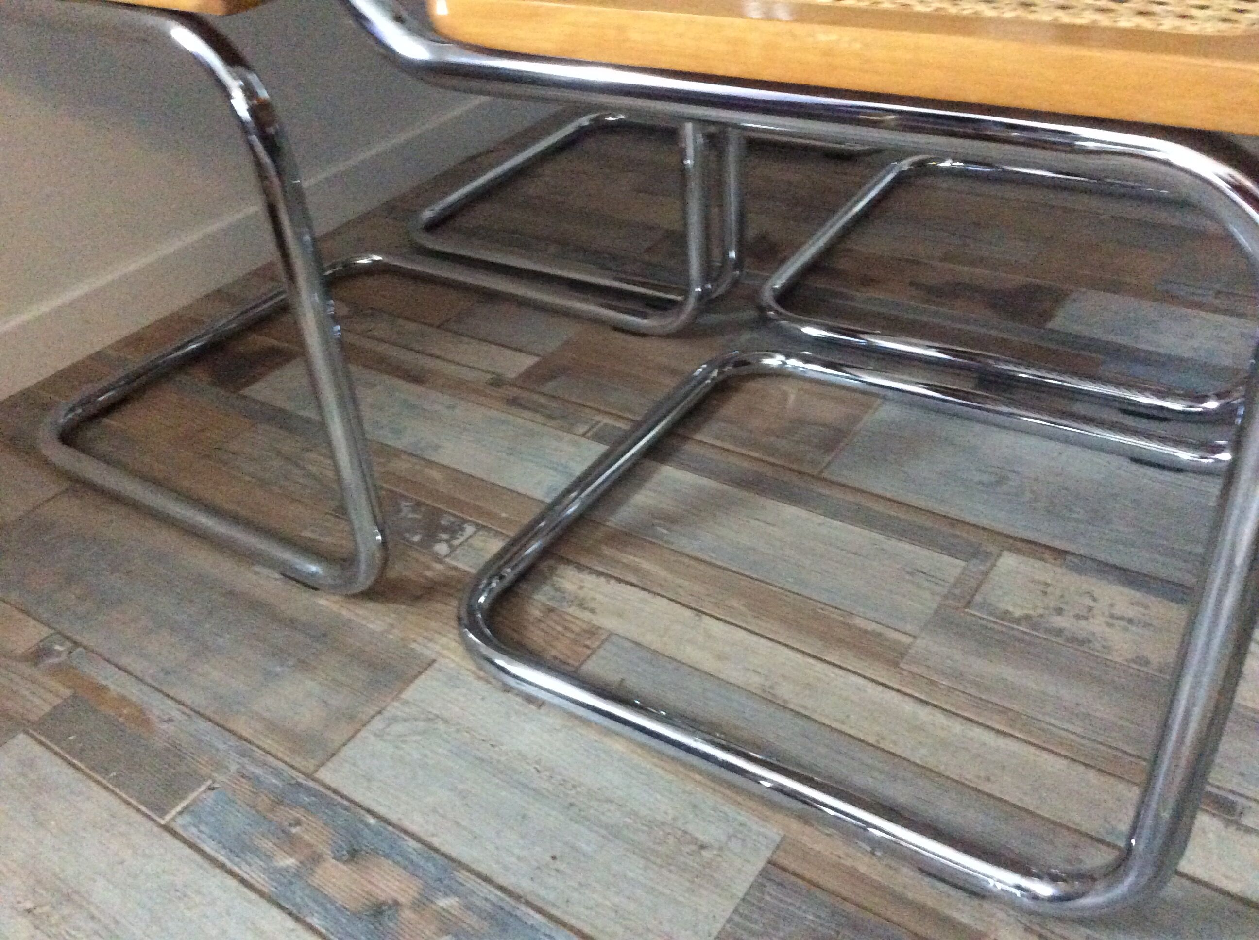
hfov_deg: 56.9
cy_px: 470
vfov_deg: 44.1
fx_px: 1162
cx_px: 630
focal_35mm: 32
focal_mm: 3.3
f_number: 2.4
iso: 500
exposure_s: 1/17
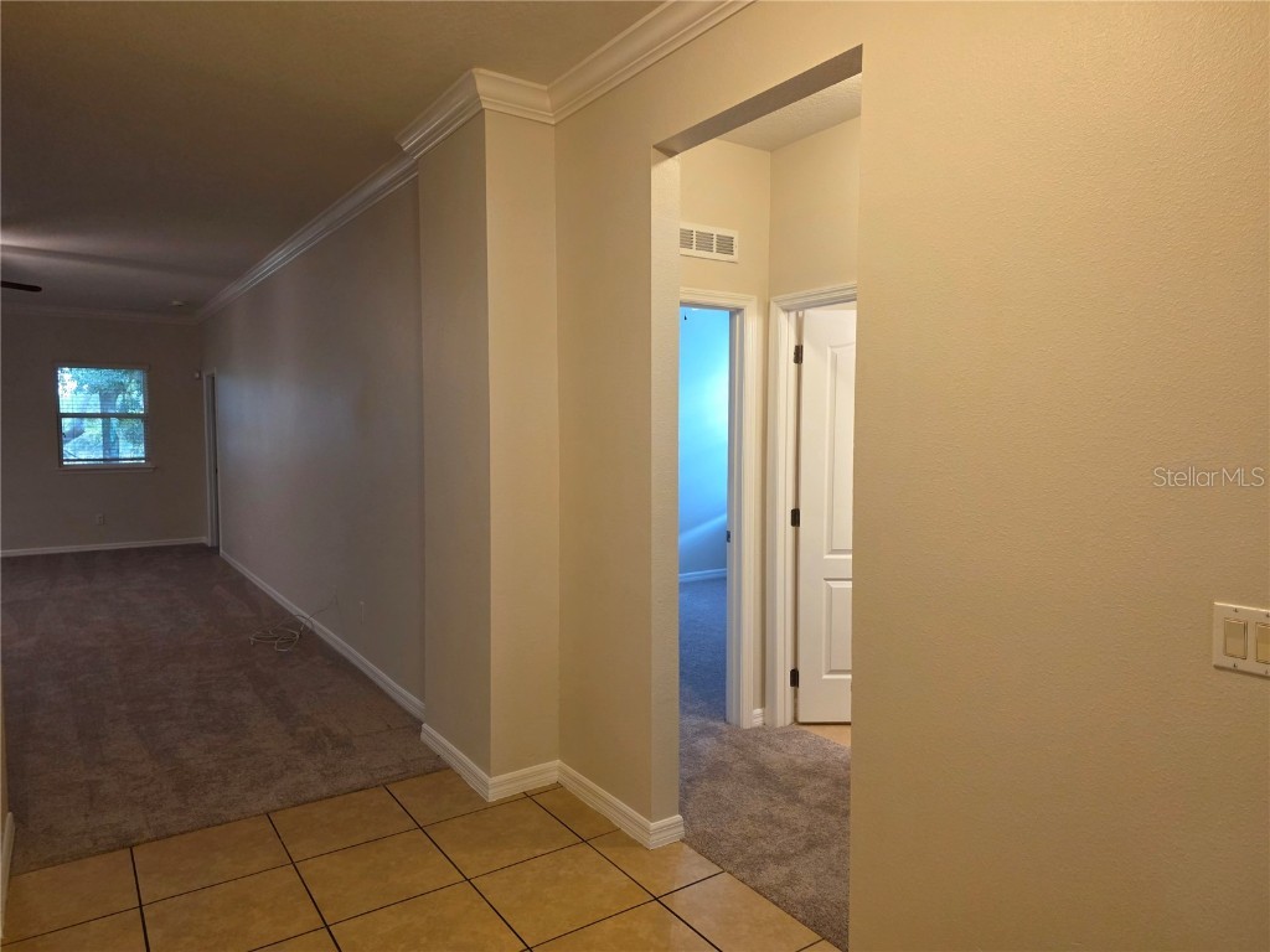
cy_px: 476
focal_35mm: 23
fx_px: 844
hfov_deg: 73.9
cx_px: 635
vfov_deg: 58.9
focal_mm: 6.3
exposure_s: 1/120
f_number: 1.7
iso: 400
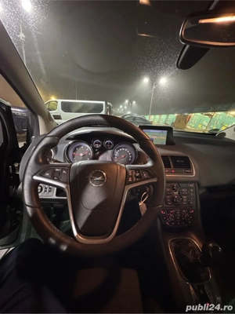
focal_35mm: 14
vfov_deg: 102.1
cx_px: 118
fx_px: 127
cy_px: 157
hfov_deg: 85.7
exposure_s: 1/33
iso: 1250
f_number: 2.2
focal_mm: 2.22
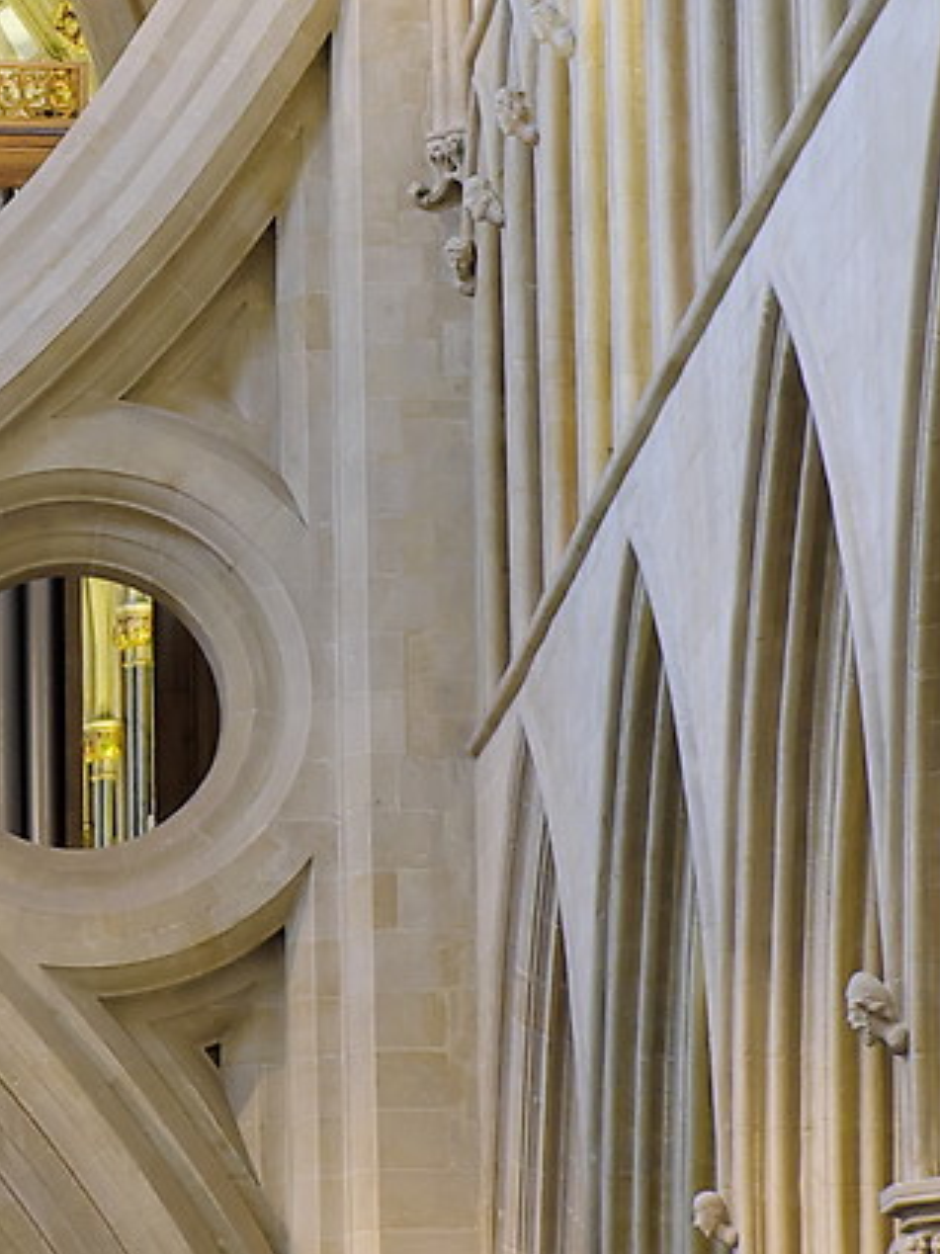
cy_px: 329
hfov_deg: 6.1
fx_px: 8694
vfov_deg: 8.2
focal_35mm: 240
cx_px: -546
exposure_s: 1.5
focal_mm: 29.5
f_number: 8
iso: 200
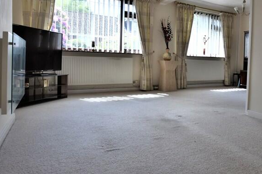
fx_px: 196
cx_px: 175
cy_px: 67
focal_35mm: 27
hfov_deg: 65.6
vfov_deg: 47.5
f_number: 5.6
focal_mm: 10
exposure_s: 1/250
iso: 360
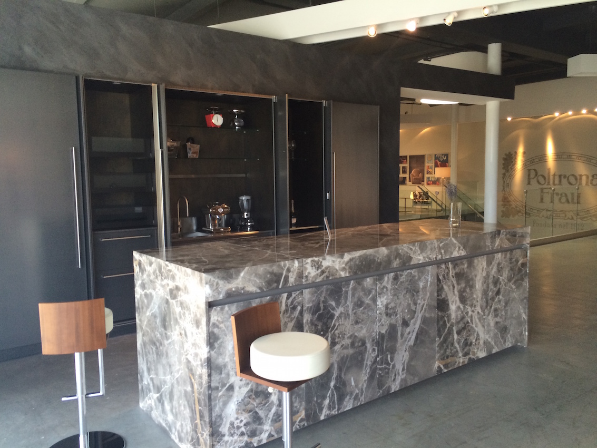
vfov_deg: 48.2
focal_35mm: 29
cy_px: 224
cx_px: 298
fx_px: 500
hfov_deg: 61.7
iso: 50
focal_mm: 4.15
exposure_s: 1/30
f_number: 2.2
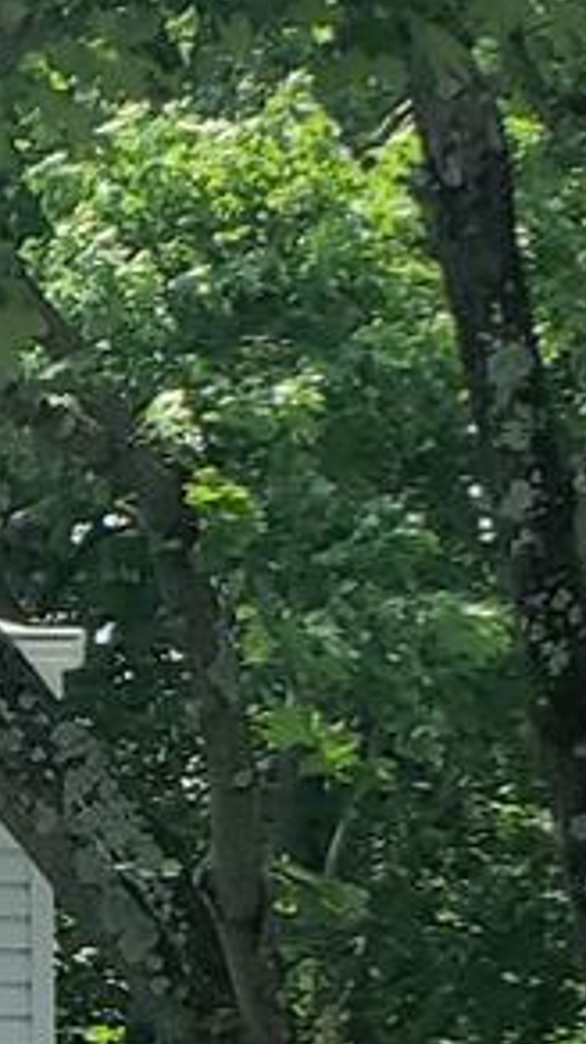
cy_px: 1791
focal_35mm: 199
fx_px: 5503
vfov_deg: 10.3
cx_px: -1504
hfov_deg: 5.5
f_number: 2.4
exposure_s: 1/1093
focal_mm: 4.3
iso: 50
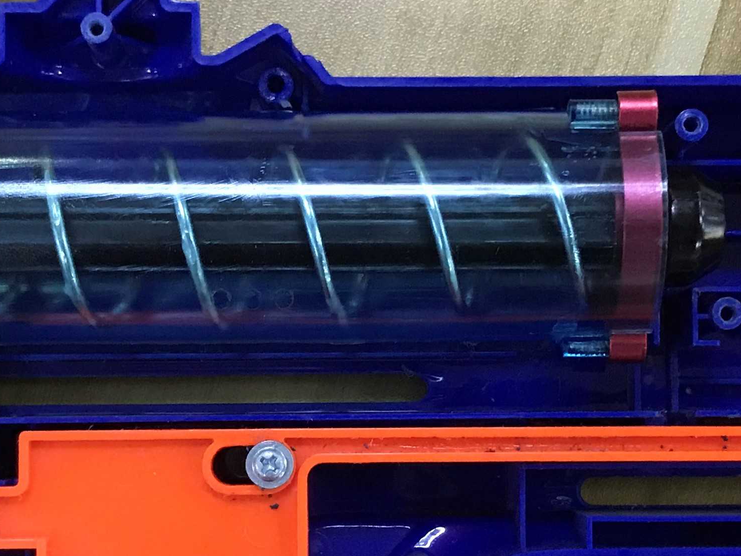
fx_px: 1627
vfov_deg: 19.3
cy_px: 362
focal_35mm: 76
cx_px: 353
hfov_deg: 25.7
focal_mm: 3.99
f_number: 1.8
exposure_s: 1/9
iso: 100
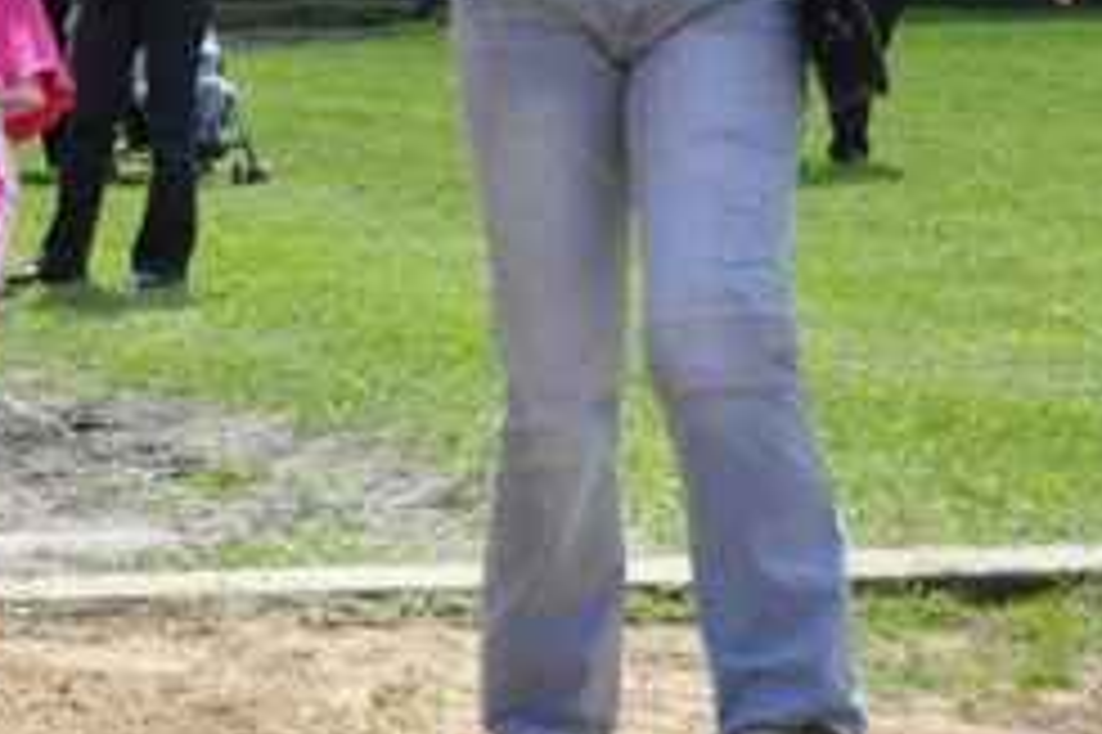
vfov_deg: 9.3
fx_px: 4497
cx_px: -211
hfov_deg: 13.6
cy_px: 227
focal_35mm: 147
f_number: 4.5
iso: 1250
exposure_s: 1/4000
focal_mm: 30
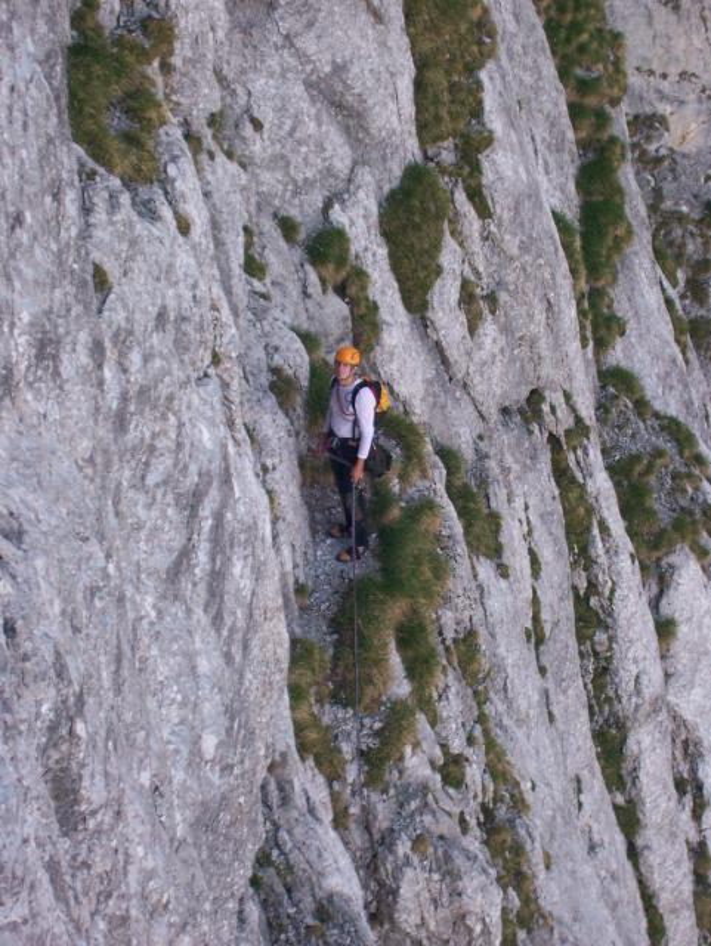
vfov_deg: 18.2
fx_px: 2954
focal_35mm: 108
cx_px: 356
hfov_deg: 13.7
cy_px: 473
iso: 125
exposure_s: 1/100
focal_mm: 18.1
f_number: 4.8
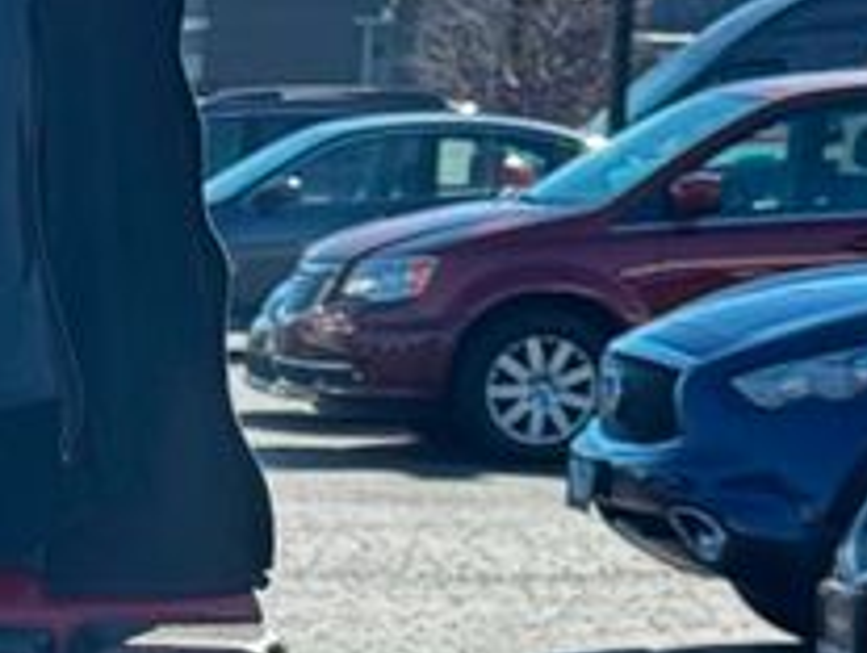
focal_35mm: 237
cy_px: 728
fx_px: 5946
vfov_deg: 6.3
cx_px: -955
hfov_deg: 7.9
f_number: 1.78
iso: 64
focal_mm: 6.76
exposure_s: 1/1818
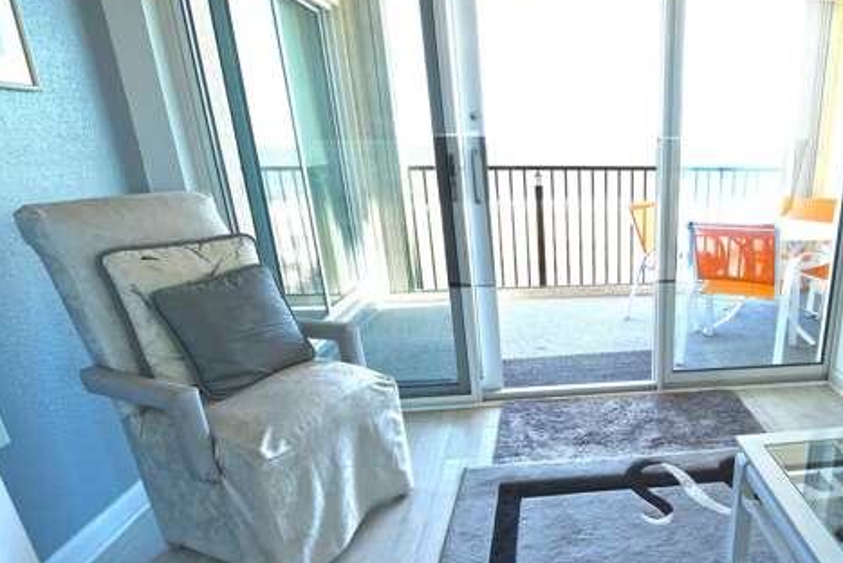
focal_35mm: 23
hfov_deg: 71.0
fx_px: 539
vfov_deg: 54.6
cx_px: 630
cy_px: 352
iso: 400
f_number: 7.1
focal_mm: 14
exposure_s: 1/80
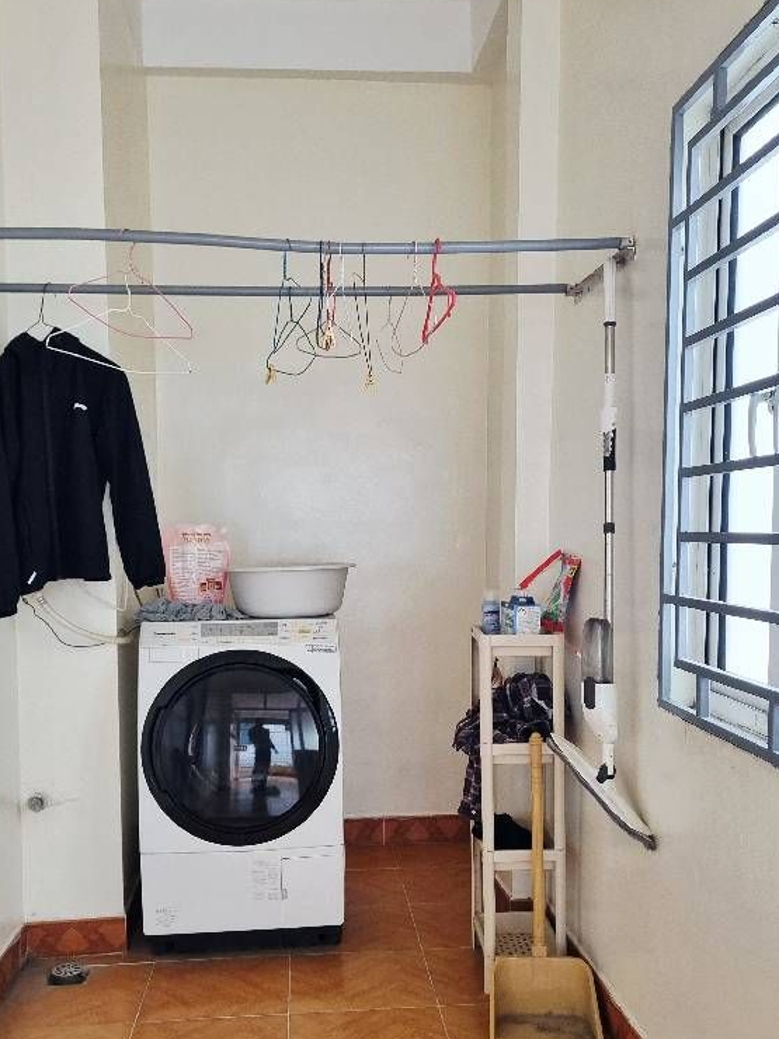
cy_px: 609
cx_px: 392
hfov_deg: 39.7
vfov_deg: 51.1
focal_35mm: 36
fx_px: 1080
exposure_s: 1/100
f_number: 1.8
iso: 80
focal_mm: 5.4
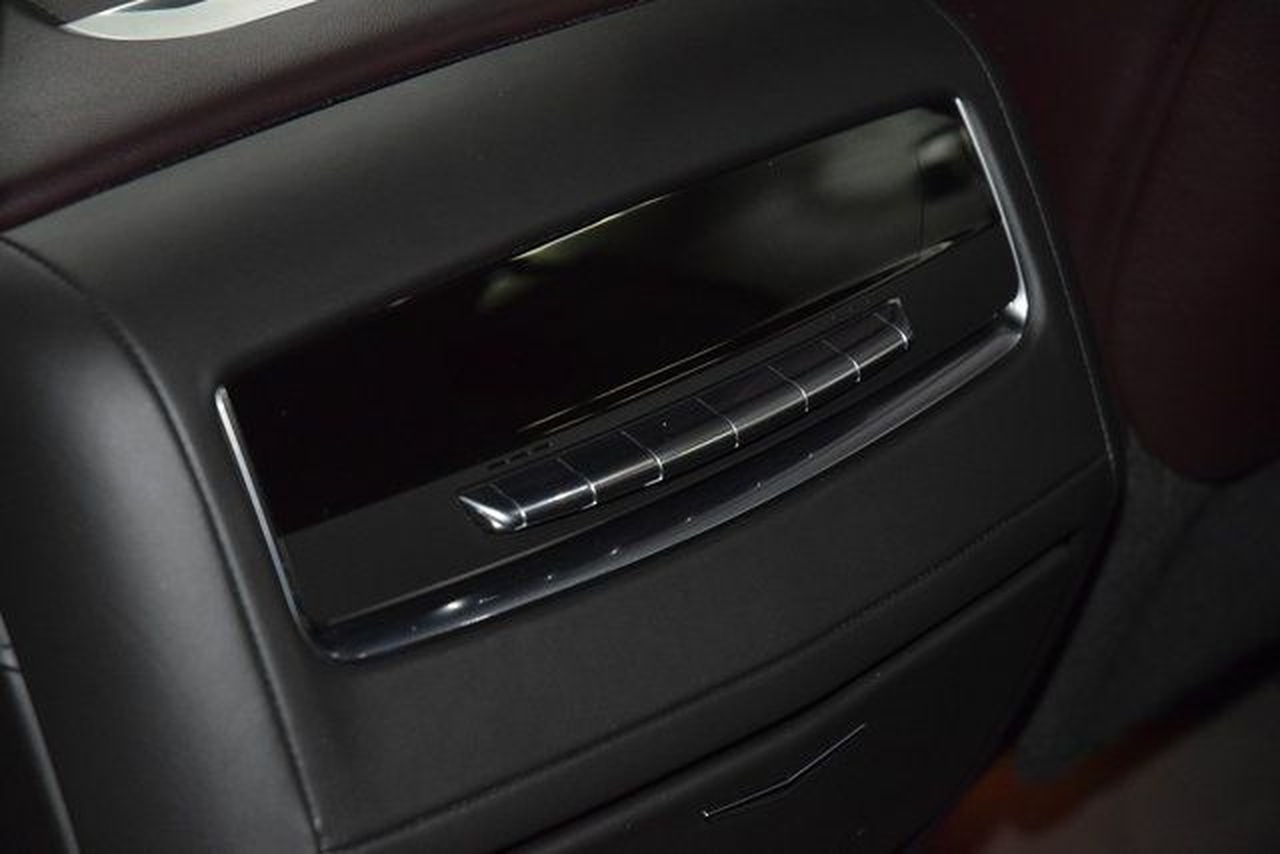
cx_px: 640
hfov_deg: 19.5
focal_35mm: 105
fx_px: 3734
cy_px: 427
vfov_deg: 13.0
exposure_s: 1/125
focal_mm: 70
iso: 3200
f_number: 4.5
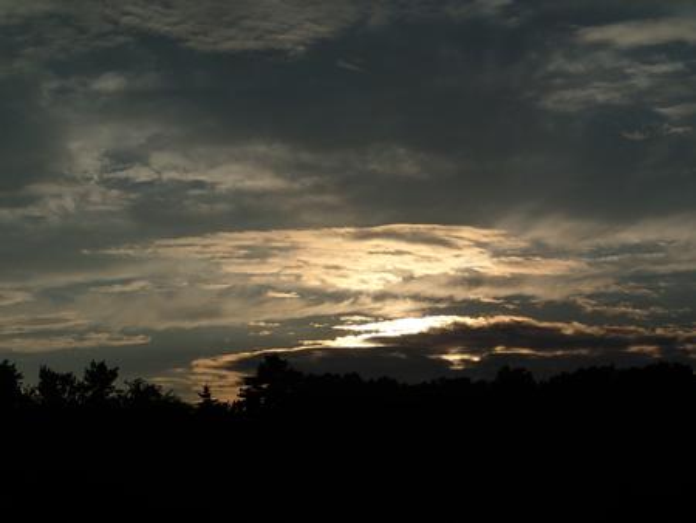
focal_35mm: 74
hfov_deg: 26.3
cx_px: 348
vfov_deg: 19.9
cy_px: 262
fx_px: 1489
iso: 100
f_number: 16
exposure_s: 1/400
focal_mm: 13.5
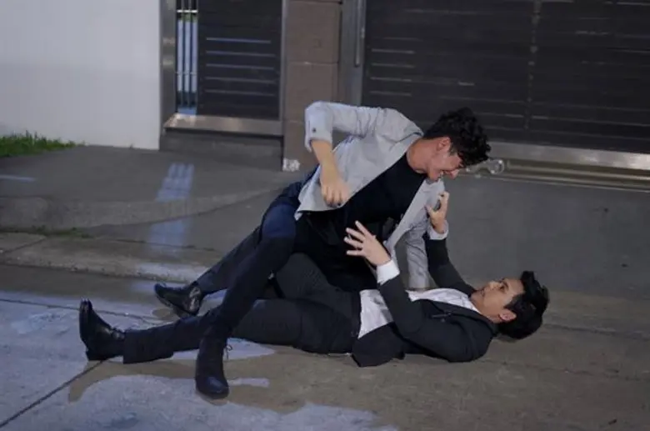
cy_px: 216
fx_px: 901
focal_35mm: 50
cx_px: 325
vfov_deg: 26.9
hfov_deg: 39.7
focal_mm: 50
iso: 1600
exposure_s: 1/160
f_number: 1.8
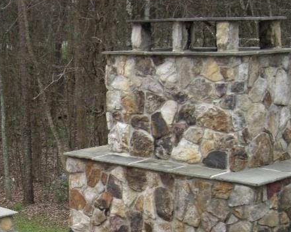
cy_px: 243
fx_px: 740
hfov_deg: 21.8
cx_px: 32
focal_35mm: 86
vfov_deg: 17.4
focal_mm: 7.9
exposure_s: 1/200
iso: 80
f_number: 2.8
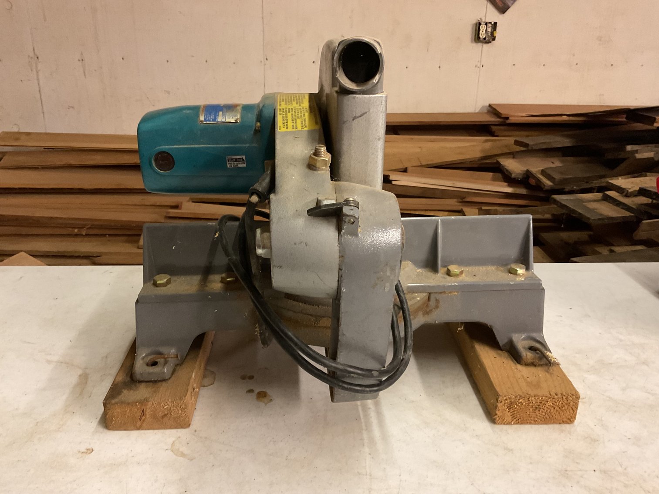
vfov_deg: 48.2
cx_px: 330
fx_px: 552
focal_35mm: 29
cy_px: 247
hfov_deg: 61.7
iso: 250
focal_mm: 3
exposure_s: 1/40
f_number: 1.8
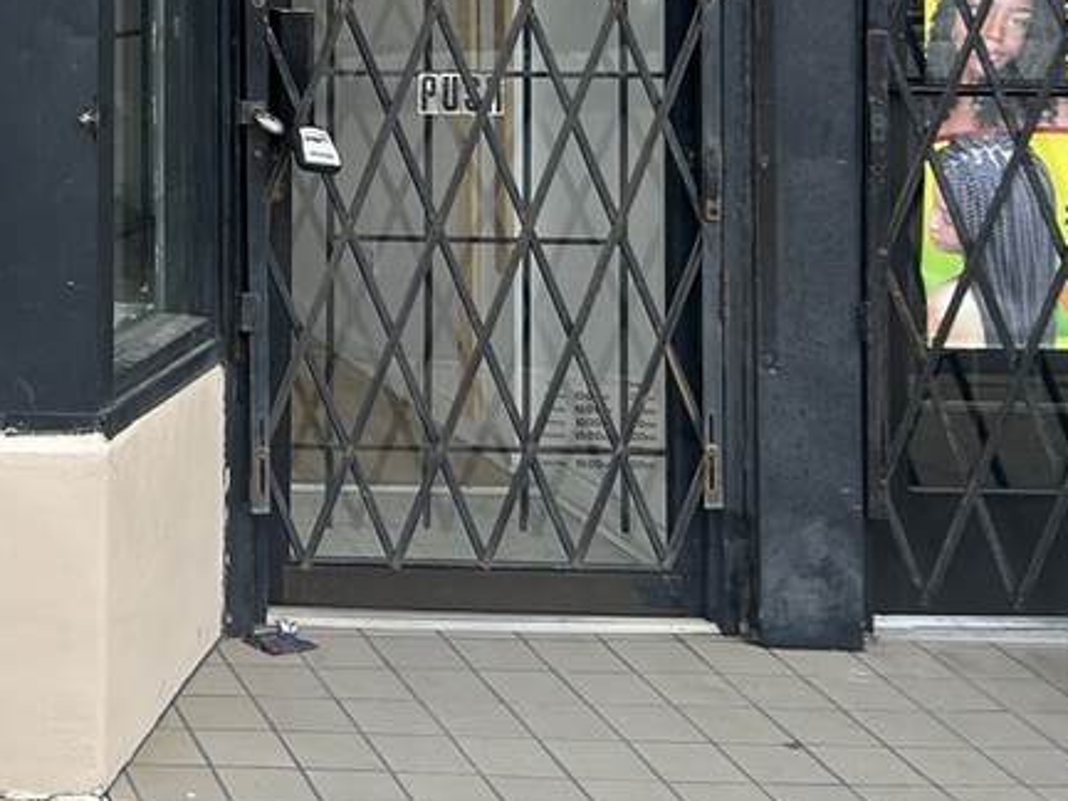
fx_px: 2376
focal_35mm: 77
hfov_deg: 21.6
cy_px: -213
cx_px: -497
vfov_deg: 18.0
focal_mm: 5.7
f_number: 1.5
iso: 50
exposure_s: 1/604
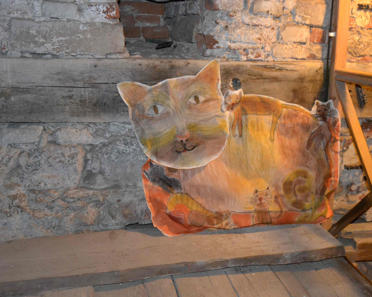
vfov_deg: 29.7
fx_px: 562
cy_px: 149
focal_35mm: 51
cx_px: 223
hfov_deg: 36.5
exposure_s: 1/60
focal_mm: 30
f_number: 4.2
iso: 3200
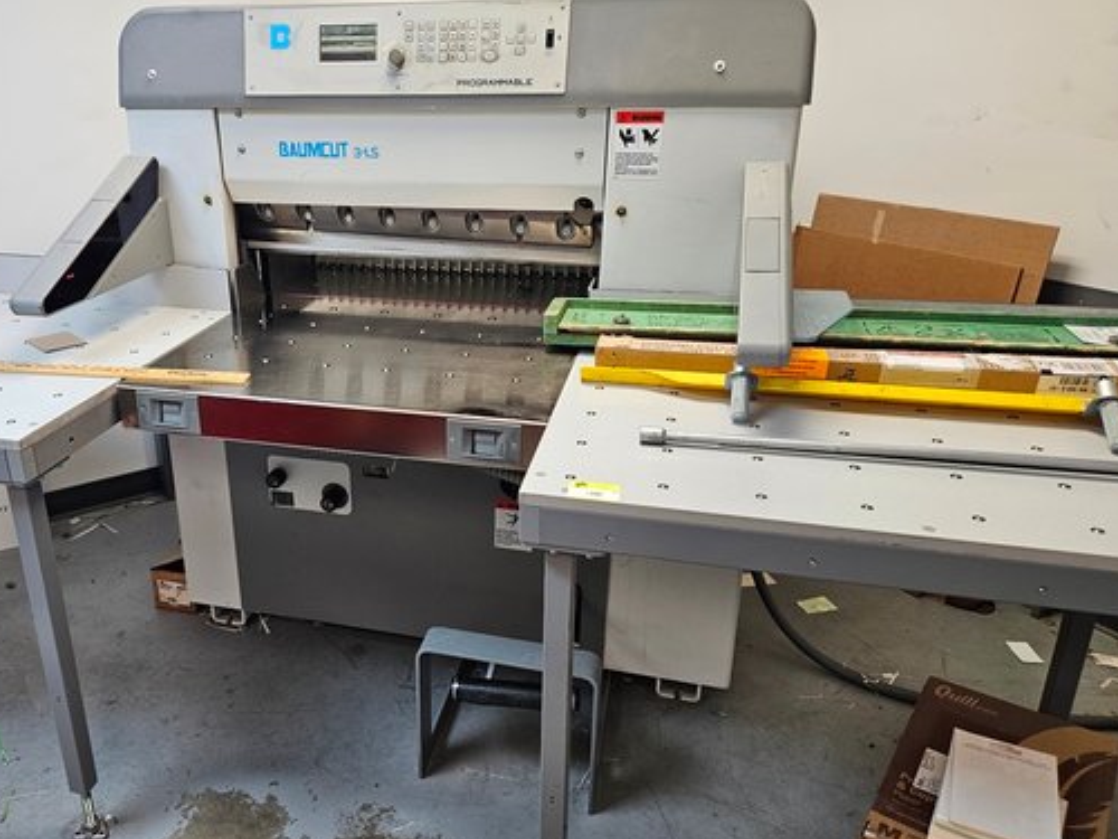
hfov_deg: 60.9
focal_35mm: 29
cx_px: 421
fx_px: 937
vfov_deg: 48.2
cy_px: 417
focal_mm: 5.4
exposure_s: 1/120
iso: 320
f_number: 1.8
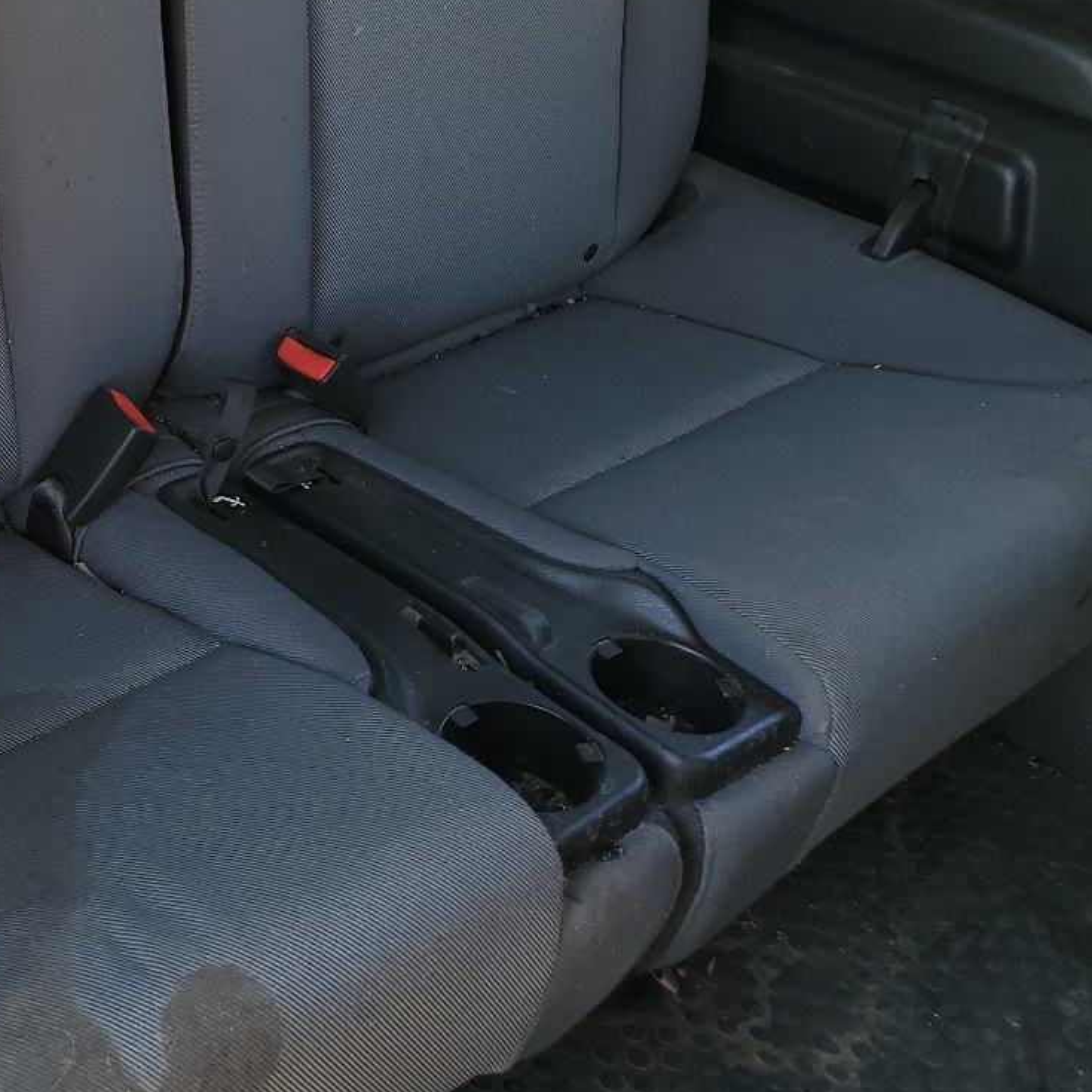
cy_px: 232
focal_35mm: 50
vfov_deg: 33.1
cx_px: -91
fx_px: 1785
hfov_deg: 30.6
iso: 50
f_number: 1.5
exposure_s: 1/139
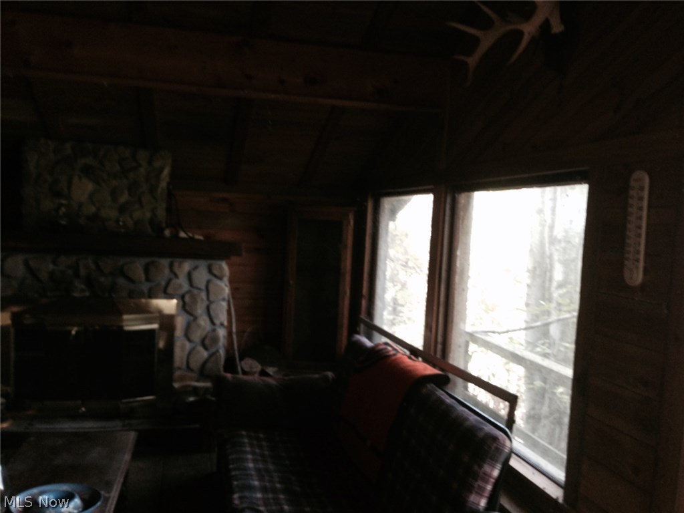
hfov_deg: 55.4
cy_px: 256
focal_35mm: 33
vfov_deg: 42.9
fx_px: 652
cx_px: 342
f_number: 2.4
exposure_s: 1/20
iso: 160
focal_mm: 4.12
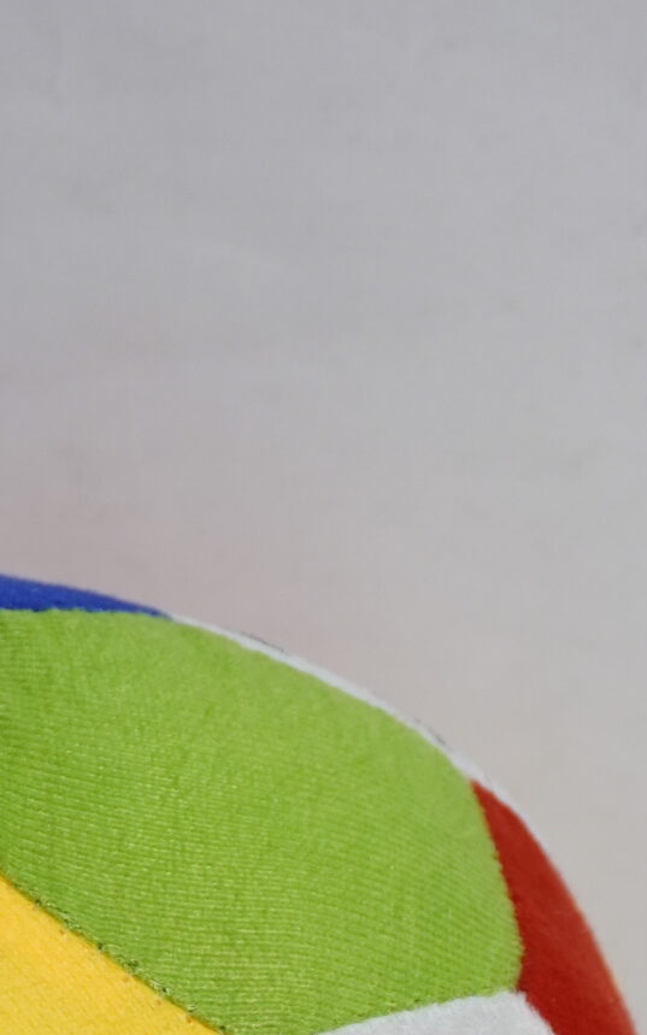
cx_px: -3
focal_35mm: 164
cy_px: 1228
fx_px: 4626
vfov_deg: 12.5
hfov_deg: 8.0
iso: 500
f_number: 5.6
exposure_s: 1/25
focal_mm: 36
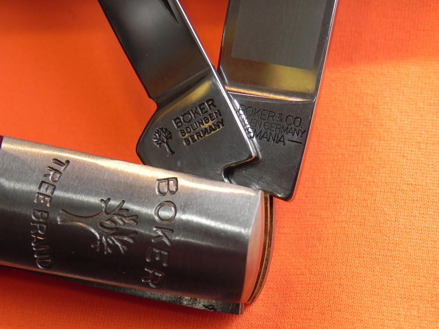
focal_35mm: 85
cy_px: 164
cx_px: 220
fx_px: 1078
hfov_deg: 23.0
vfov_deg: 17.4
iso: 160
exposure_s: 1/69.2
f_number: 4
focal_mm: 15.1
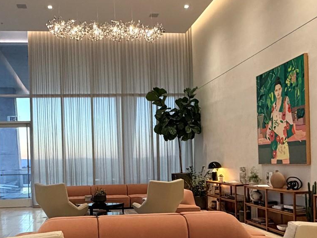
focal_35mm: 38
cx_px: 112
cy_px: 166
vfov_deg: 37.1
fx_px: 348
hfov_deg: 48.4
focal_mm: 2.22
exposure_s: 1/60
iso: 400
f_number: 2.2
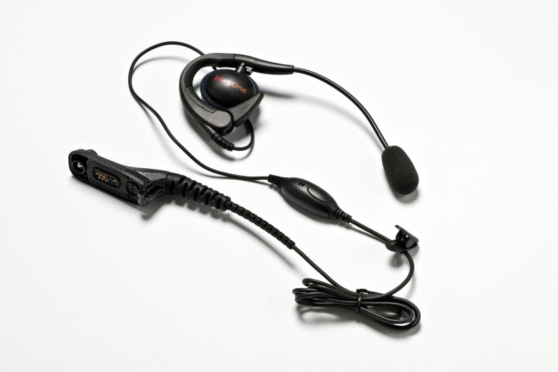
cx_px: 279
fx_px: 1317
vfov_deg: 16.1
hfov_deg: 23.9
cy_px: 186
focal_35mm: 85
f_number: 15
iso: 100
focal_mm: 85
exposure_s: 1/160
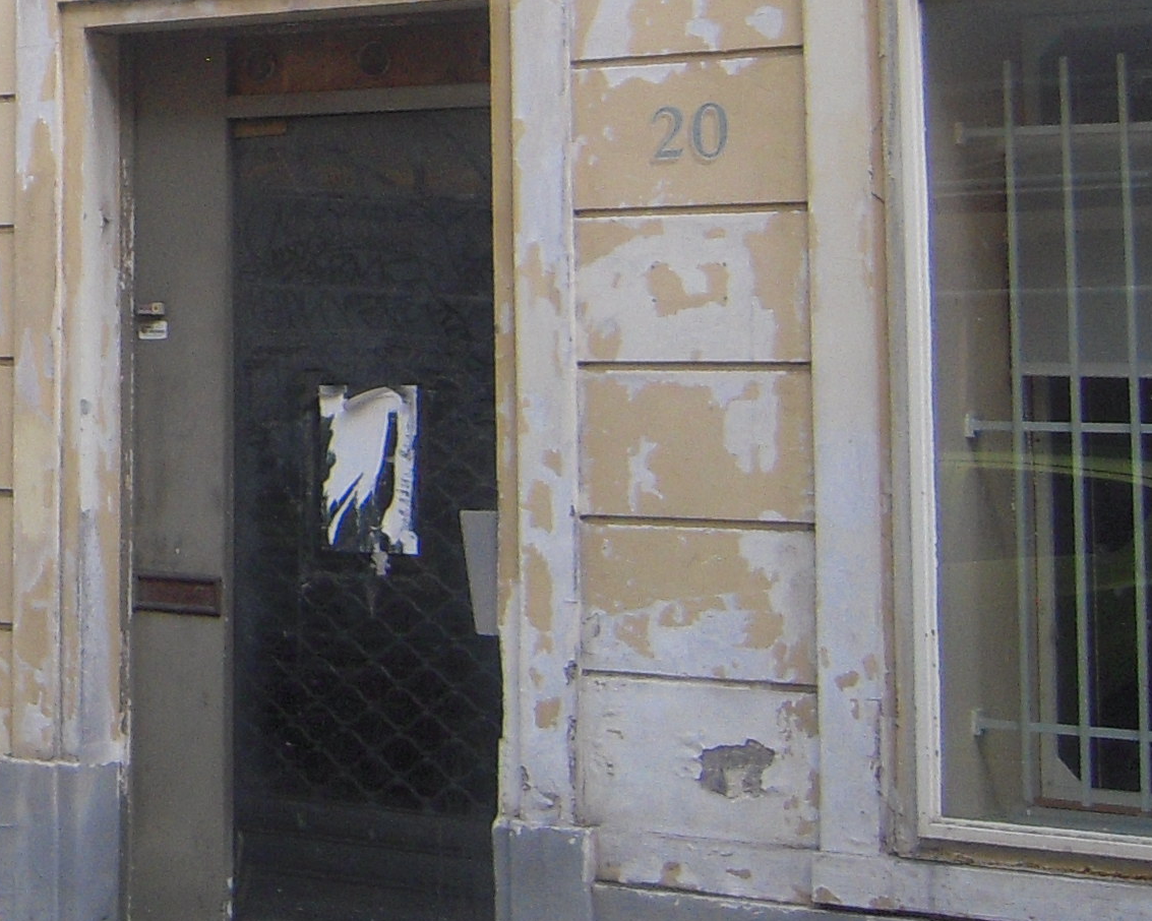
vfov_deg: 17.0
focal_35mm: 88
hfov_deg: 20.1
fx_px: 3000
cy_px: -42
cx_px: -307
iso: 160
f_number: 2.7
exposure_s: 1/250
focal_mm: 5
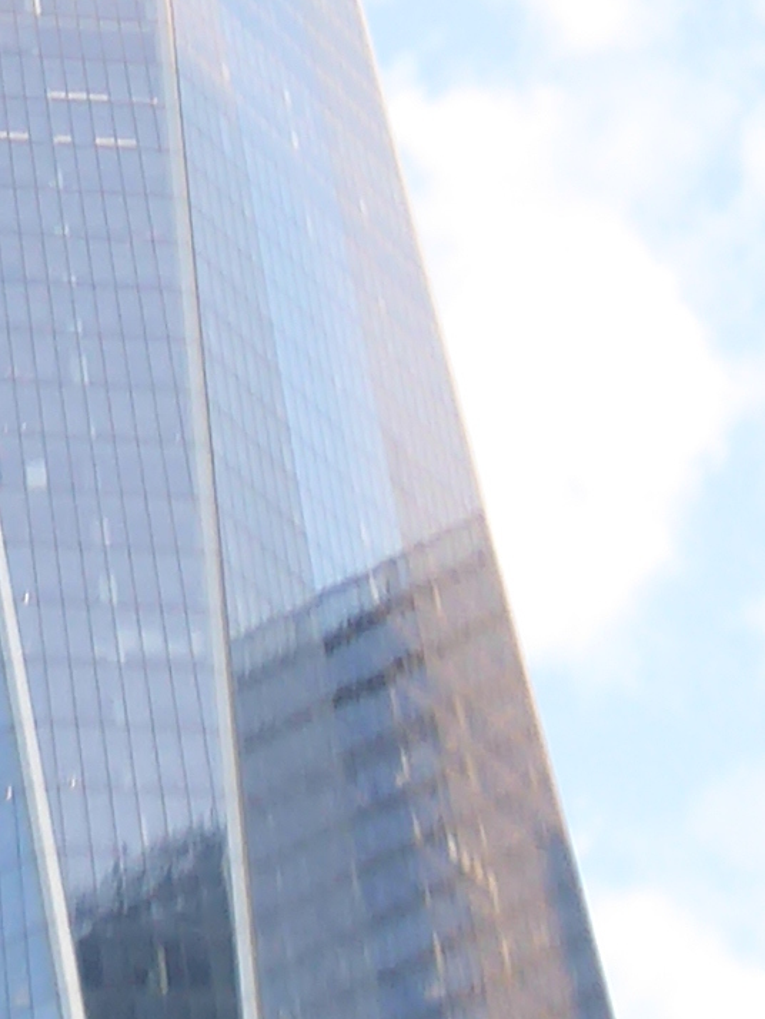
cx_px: -143
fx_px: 4123
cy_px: -1751
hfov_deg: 10.4
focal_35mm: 140
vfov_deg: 10.9
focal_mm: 4.3
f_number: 3.3
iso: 80
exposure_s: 1/80
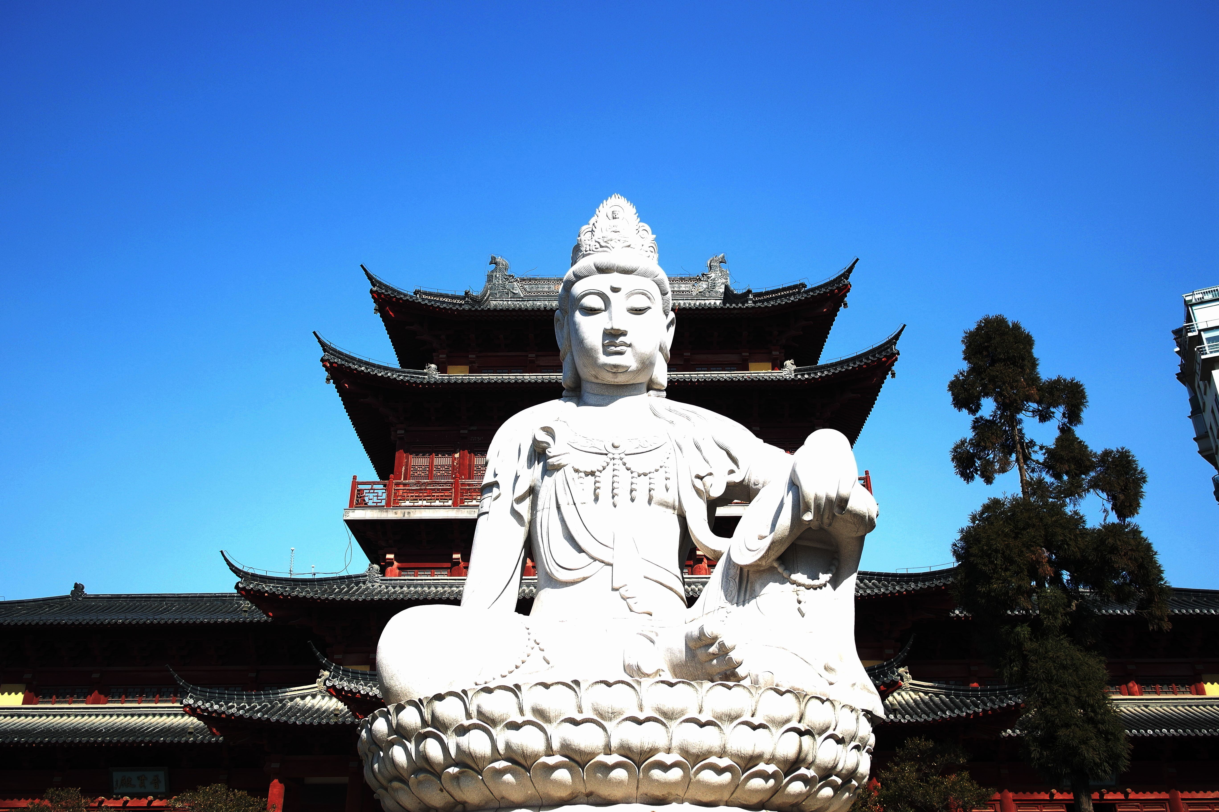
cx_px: 610
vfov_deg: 43.6
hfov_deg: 61.9
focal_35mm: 30
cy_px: 406
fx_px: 1016
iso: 100
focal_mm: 20
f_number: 7.1
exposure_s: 1/320
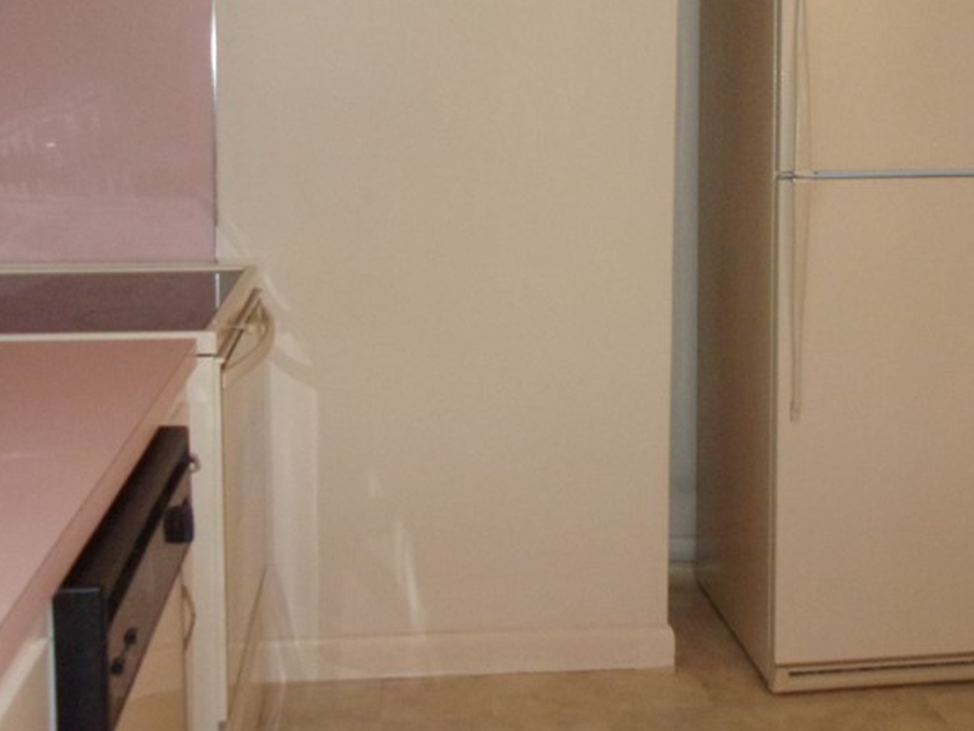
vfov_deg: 28.7
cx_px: 590
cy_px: 192
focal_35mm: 50
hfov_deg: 38.0
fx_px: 1407
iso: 500
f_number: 3.9
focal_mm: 5.1
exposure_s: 1/34
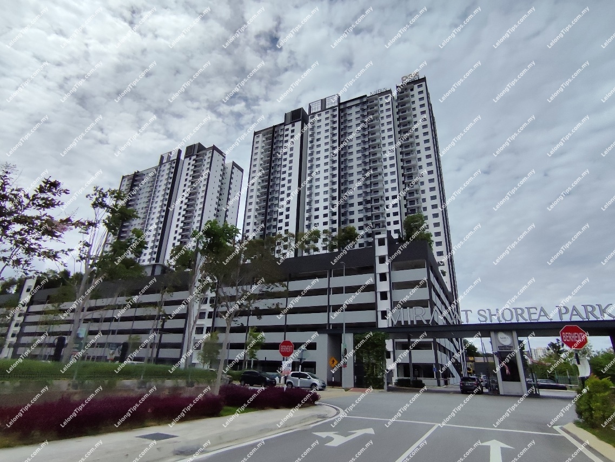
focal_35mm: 16
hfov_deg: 94.5
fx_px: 284
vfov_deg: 78.1
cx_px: 308
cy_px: 231
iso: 50
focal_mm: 1.65
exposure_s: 1/6049
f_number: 2.2
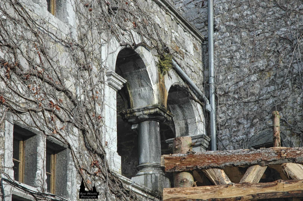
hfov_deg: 19.5
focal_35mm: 105
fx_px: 883
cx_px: 152
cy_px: 100
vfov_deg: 13.0
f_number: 6.3
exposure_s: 1/160
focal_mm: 70
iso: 200
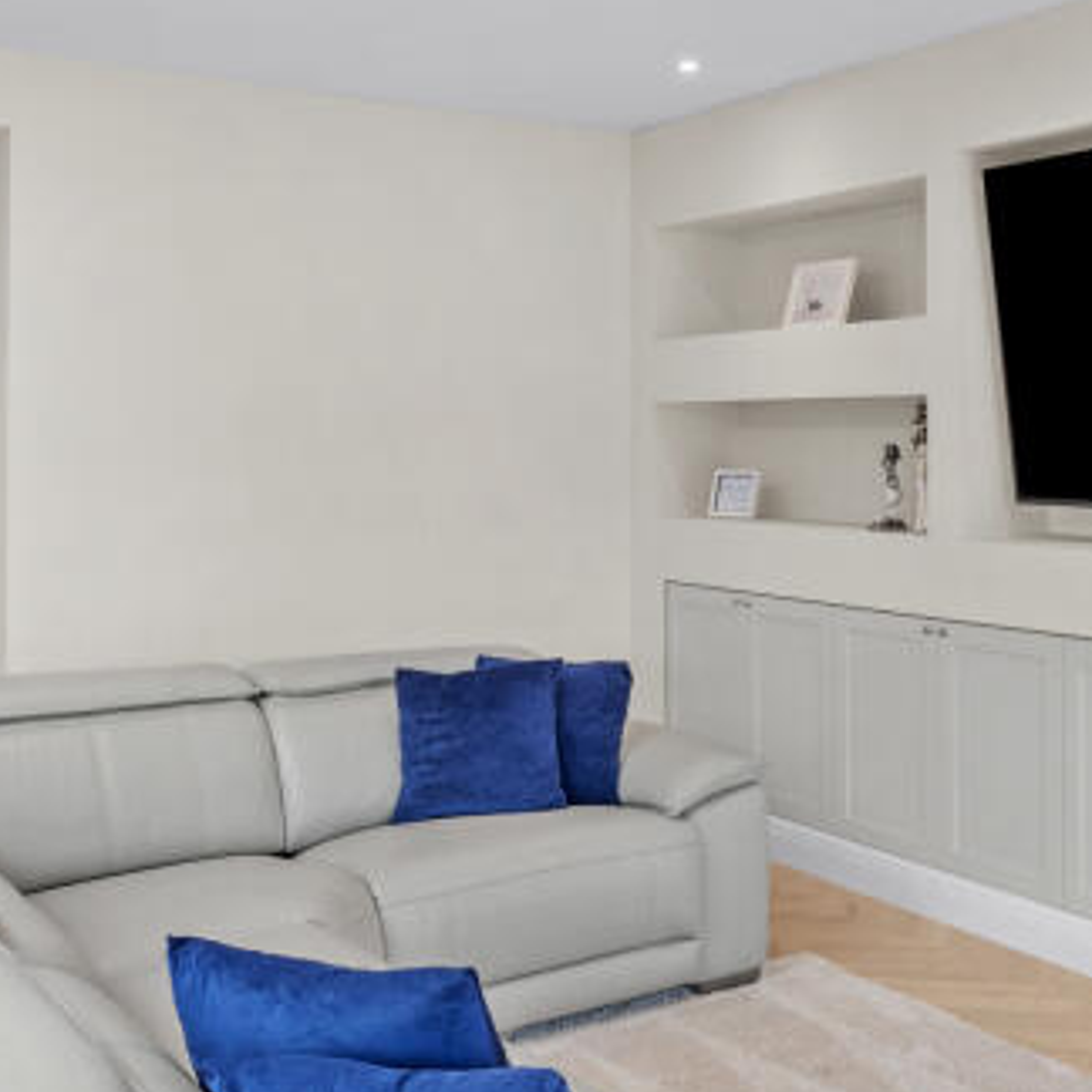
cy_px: 431
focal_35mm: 43
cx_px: 846
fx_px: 1535
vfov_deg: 39.0
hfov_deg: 38.0
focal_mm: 16
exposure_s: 1/10
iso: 250
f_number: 9
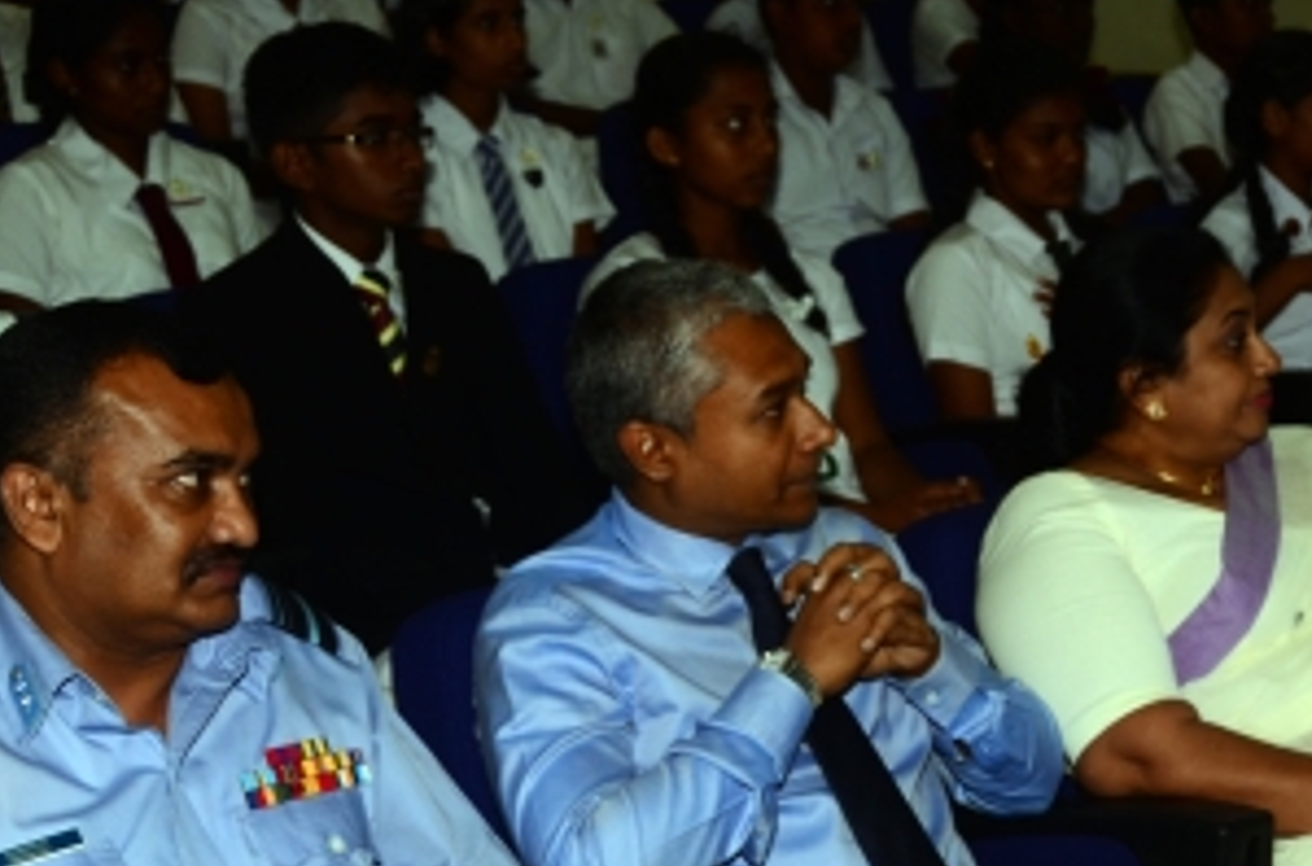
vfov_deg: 16.1
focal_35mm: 84
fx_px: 3052
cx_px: 1264
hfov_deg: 23.4
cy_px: 588
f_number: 3.8
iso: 400
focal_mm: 24
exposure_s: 1/60
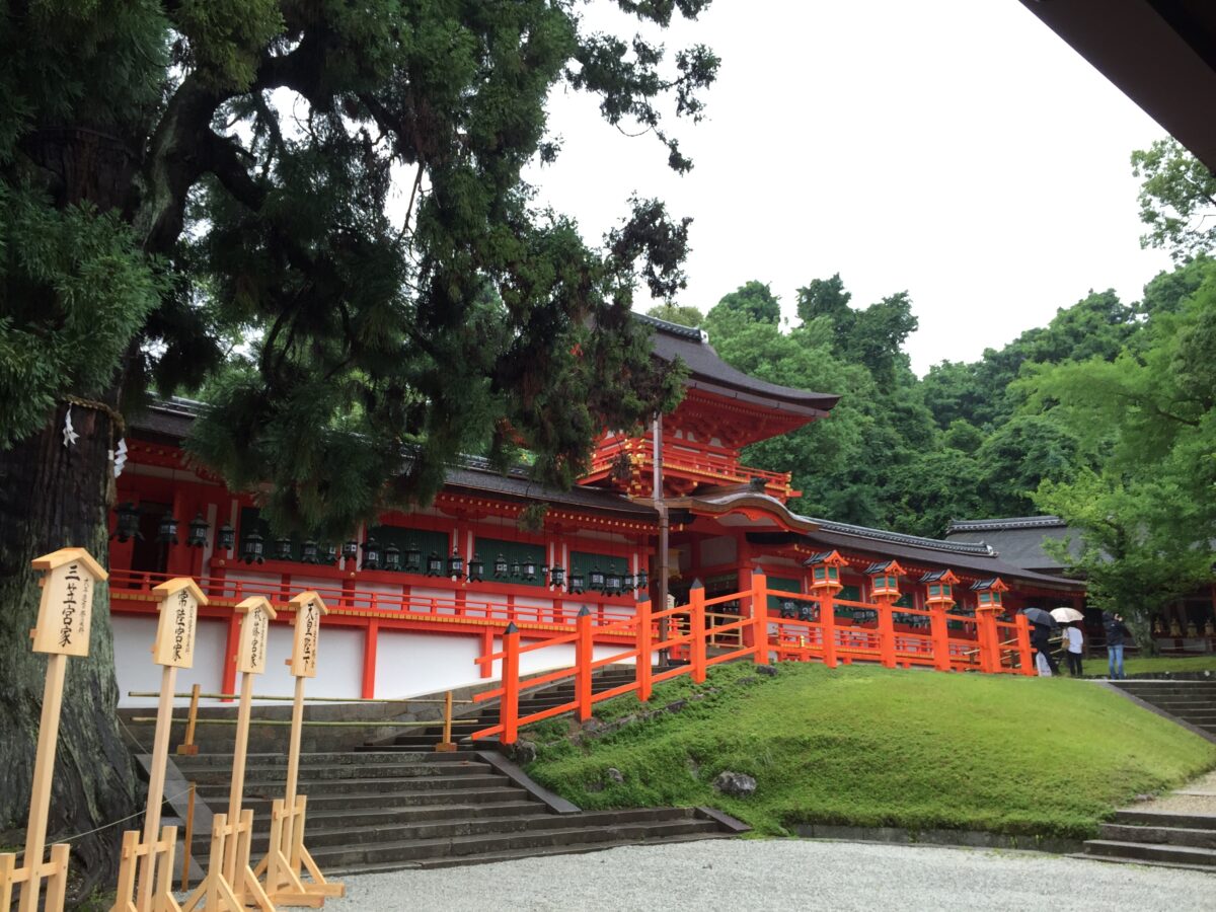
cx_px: 608
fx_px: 1019
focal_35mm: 29
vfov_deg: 48.2
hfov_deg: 61.7
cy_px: 456
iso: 32
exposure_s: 1/60
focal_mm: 4.15
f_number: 2.2
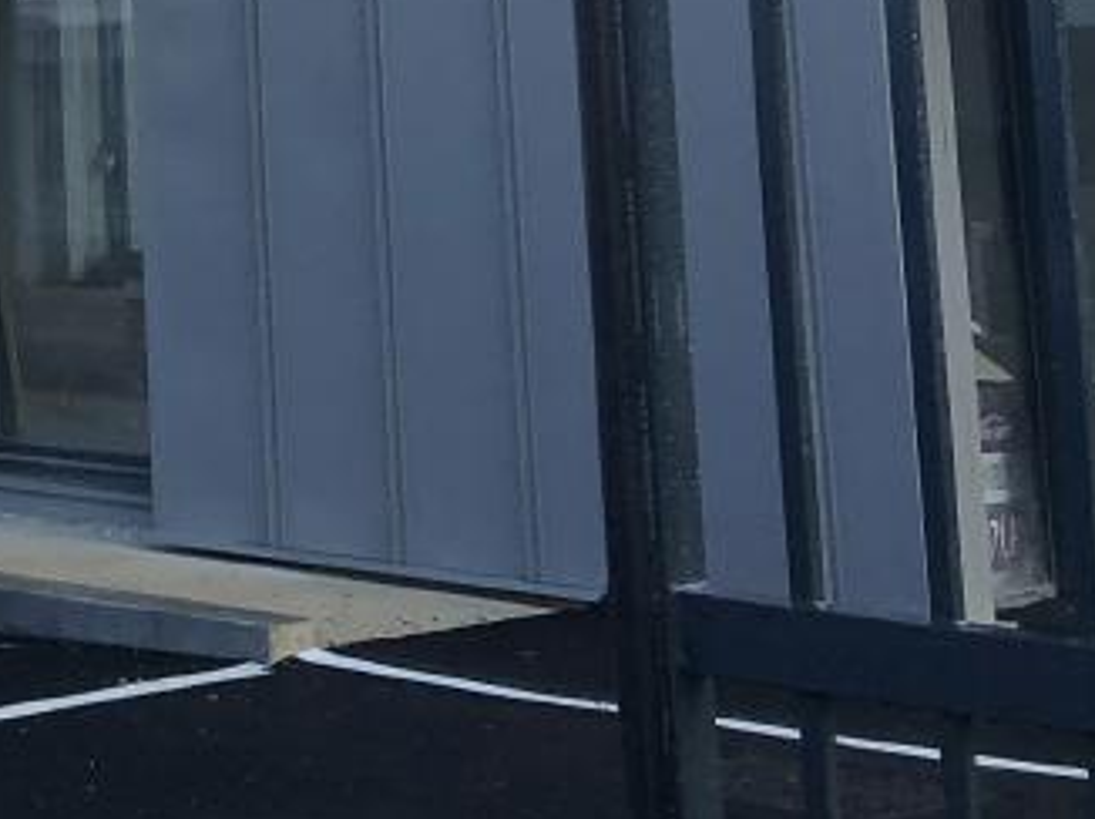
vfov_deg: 12.7
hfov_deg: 15.2
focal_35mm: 110
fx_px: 3477
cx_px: -937
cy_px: -453
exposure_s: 1/685
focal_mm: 3.99
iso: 20
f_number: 1.8
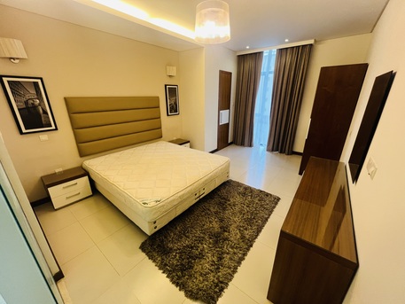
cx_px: 202
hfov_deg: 106.2
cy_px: 152
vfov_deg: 89.9
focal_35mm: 13
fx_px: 152
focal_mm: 1.57
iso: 125
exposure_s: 1/50
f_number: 1.8
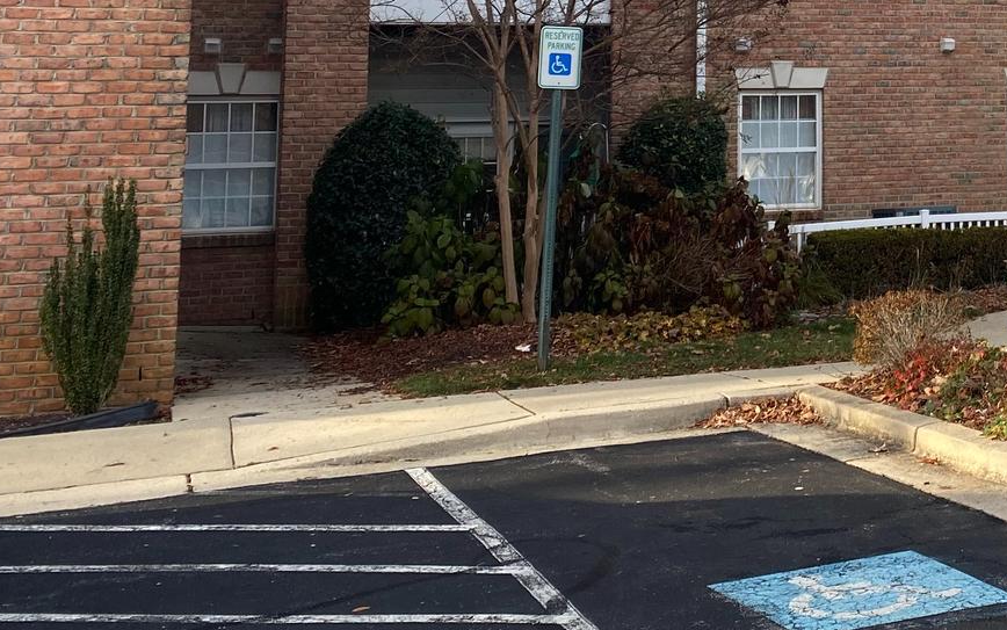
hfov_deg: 29.0
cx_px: 1058
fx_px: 1784
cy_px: -113
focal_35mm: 65
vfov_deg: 19.0
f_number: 1.8
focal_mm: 4.25
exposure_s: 1/623
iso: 32
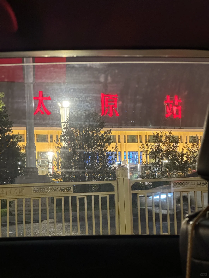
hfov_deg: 19.1
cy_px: 139
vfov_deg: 25.3
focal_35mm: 77
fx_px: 620
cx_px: 104
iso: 800
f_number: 2.8
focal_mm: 9
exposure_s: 1/34
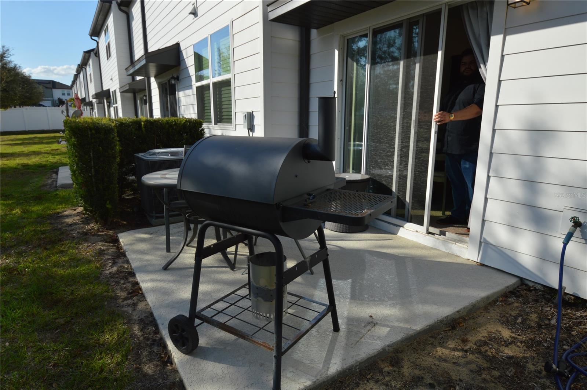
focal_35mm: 21
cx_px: 294
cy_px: 195
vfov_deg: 59.4
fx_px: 342
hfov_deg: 81.3
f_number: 8
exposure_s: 1/320
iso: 100
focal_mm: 14
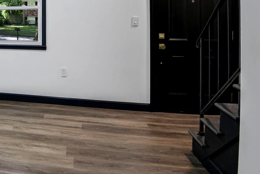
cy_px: 13
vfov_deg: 37.9
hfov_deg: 50.4
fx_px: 231
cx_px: 15
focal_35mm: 32
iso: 200
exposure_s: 1/10
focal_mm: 16
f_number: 8
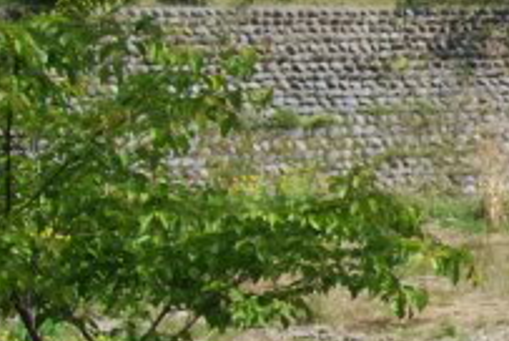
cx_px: 1275
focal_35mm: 151
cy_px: 152
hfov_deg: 11.1
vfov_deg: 9.1
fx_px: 2138
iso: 100
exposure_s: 1/200
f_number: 7.1
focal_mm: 20
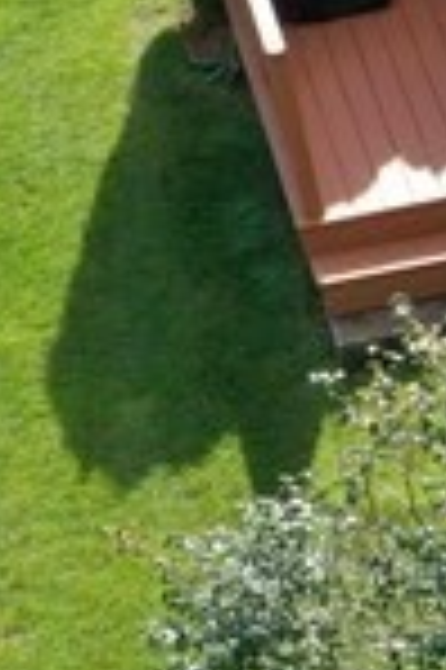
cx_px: 1248
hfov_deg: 6.6
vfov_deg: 10.6
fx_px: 3595
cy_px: 695
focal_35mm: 193
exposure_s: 1/30
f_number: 5.6
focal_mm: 10.26
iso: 250
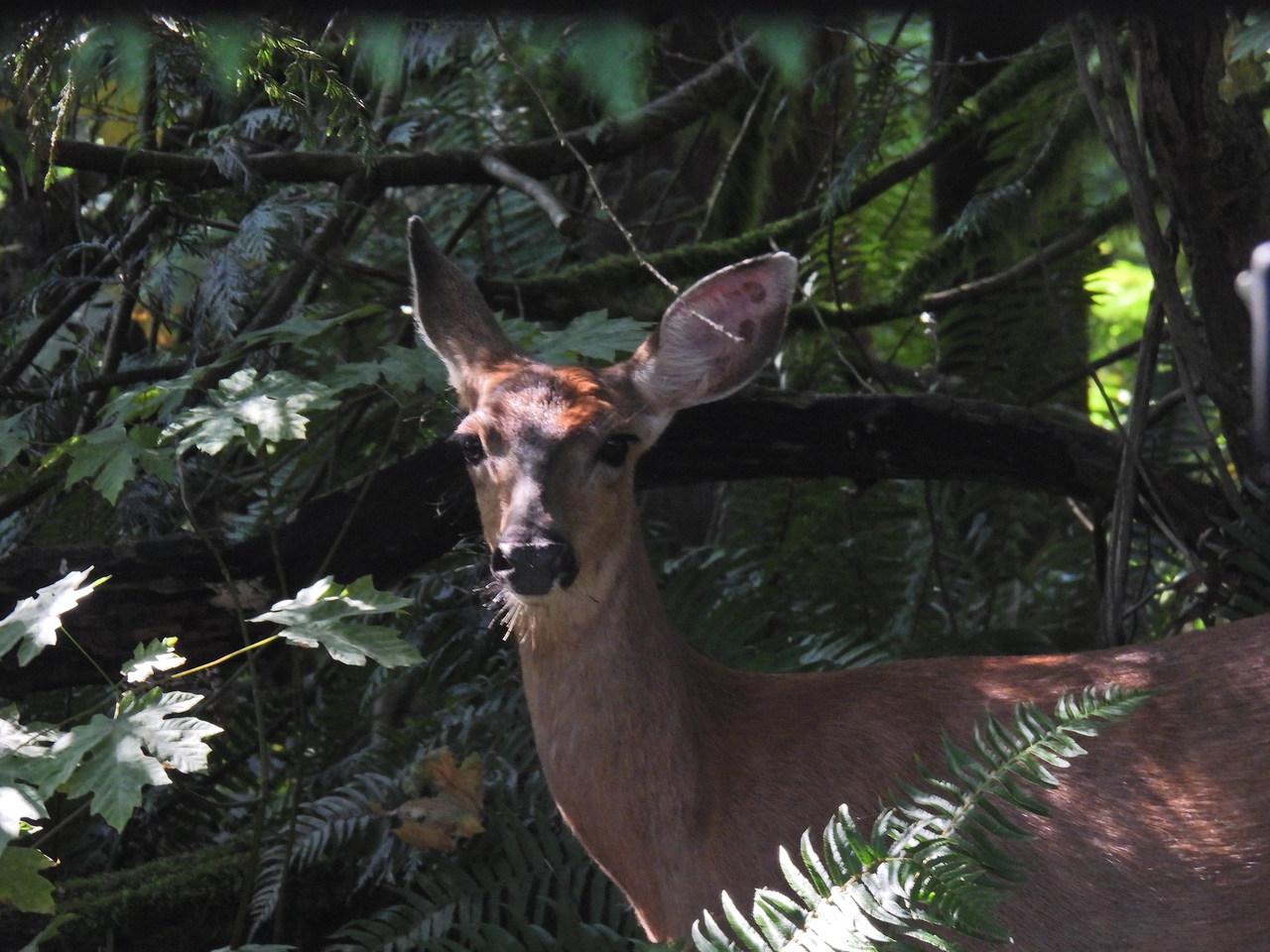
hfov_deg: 5.0
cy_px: 476
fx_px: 14675
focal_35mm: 400
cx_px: 635
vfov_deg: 3.7
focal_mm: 71.4
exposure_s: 1/80
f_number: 5
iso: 400
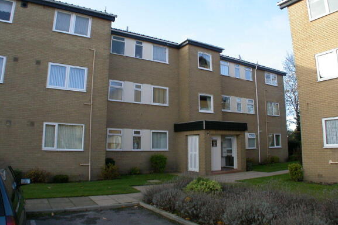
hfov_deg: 48.5
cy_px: 102
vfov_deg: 33.4
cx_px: 170
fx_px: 376
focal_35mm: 40
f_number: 4.7
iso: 100
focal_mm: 7.85
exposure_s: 1/153
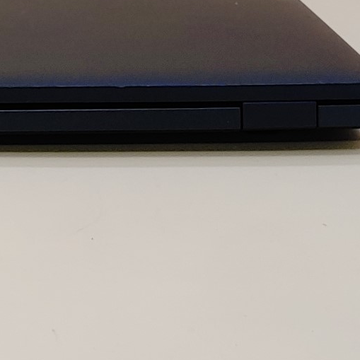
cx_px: -92
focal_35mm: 115
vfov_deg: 14.9
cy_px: -1
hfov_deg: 14.6
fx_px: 1353
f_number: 1.8
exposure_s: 1/75
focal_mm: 4.36
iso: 50
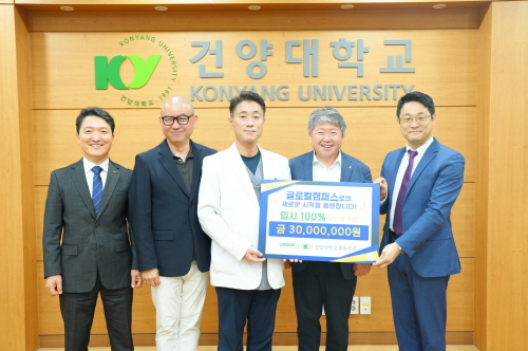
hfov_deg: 54.5
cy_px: 176
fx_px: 513
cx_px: 264
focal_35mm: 35
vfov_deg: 37.8
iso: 1250
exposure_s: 1/80
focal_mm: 35
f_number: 2.8
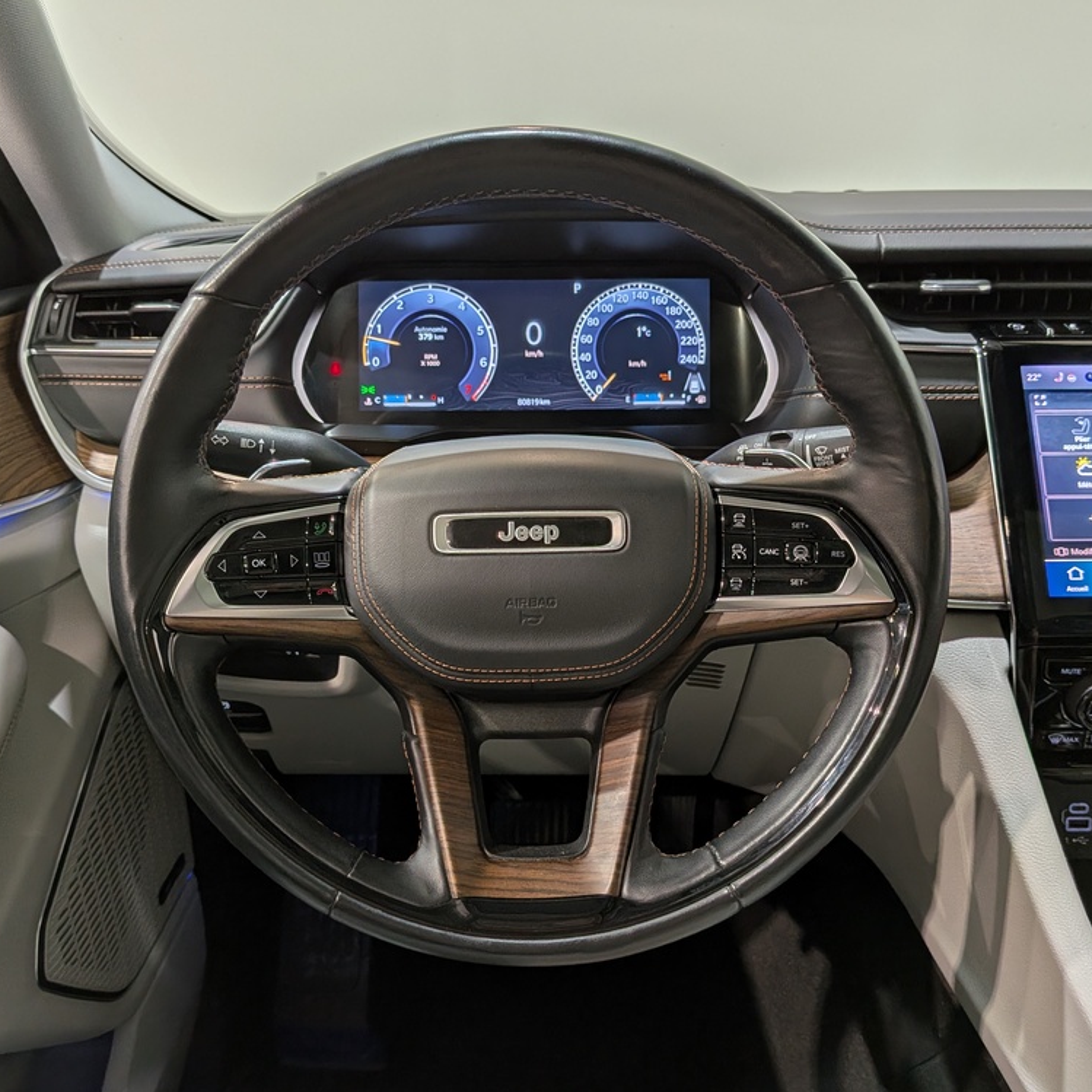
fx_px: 1035
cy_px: 548
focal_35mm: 29
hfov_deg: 55.6
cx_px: 520
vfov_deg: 55.6
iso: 26
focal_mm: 4.53
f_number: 1.7
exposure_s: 1/120
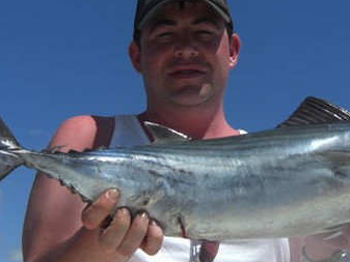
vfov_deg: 20.7
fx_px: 718
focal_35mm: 71
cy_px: 133
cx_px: 218
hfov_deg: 27.3
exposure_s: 1/320
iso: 80
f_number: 8
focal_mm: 7.9
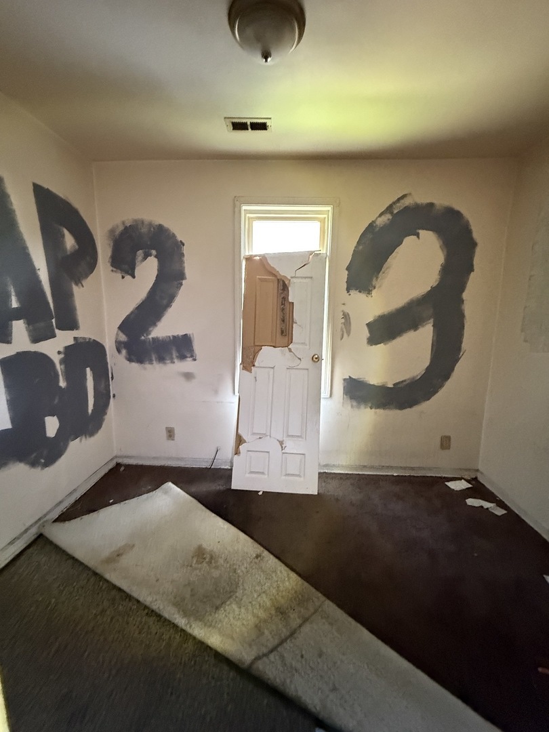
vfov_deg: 102.1
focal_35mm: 14
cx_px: 274
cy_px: 366
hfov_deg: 85.7
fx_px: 296
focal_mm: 2.22
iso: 800
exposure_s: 1/57
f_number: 2.2
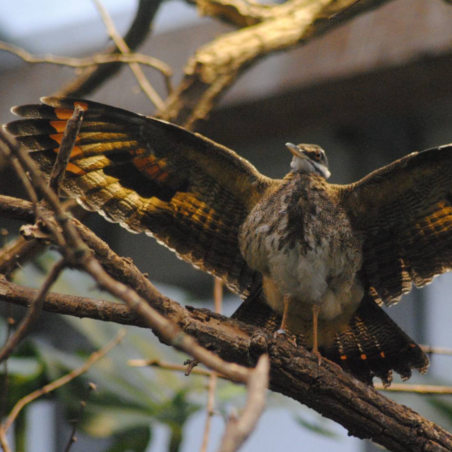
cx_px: 295
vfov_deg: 4.7
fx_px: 5505
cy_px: 226
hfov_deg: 4.7
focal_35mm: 373
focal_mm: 195
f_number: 4.8
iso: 1600
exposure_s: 1/200
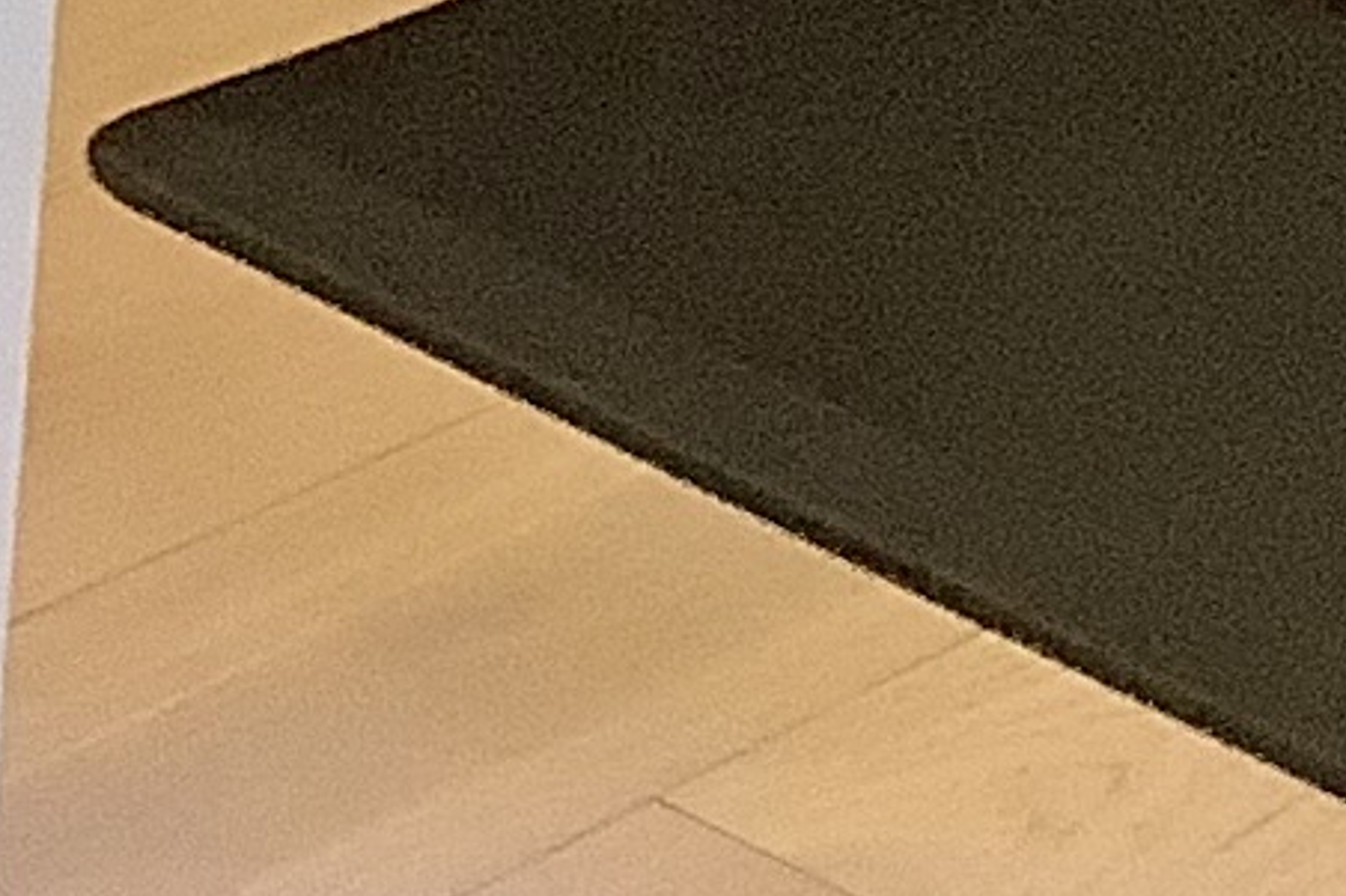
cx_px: -1304
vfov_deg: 5.4
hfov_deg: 8.4
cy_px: -2215
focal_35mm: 233
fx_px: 8708
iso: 125
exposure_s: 1/60
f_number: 2.4
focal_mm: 3.3
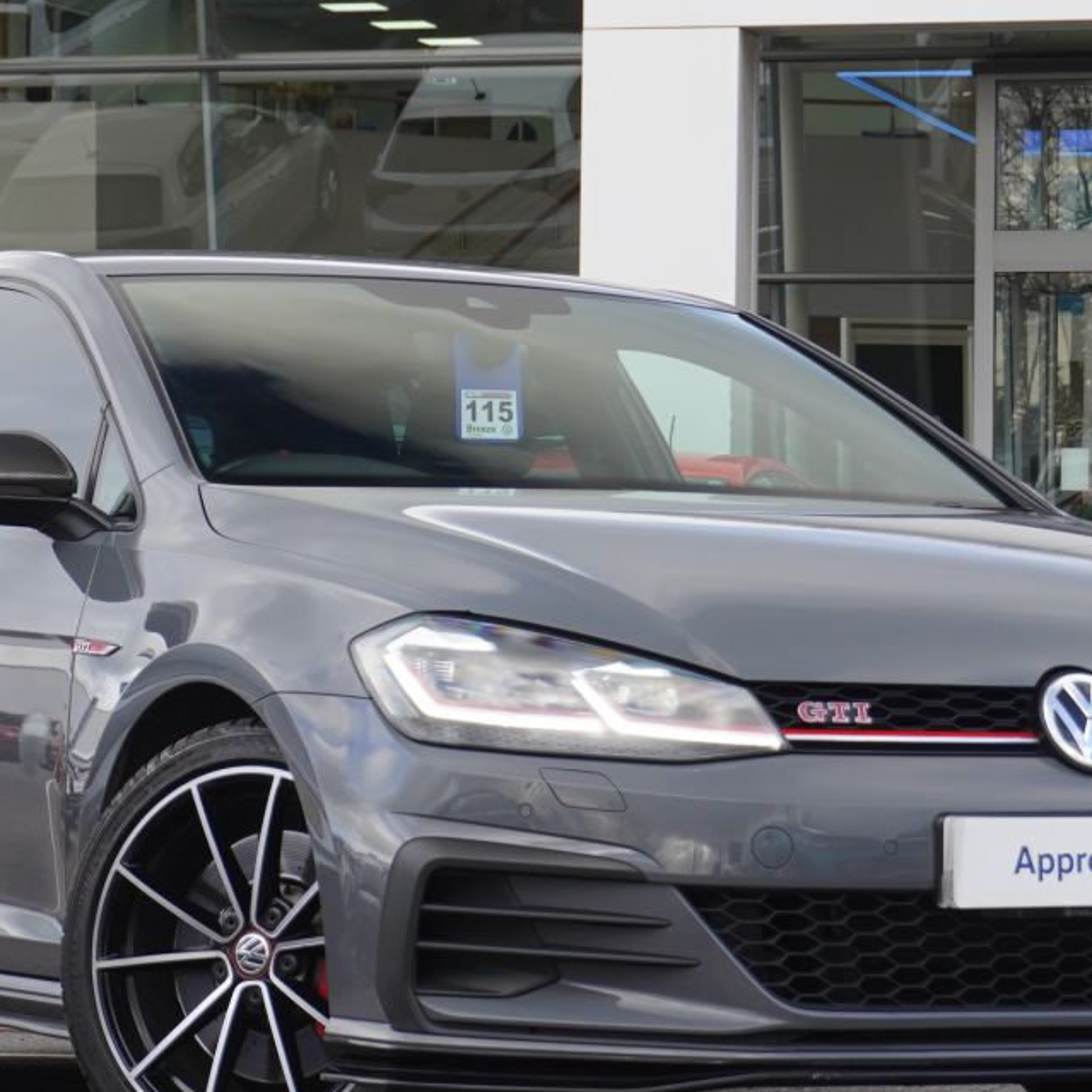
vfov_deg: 12.7
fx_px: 4892
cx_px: 502
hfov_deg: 12.7
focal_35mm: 137
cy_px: 584
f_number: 5.6
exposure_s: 1/160
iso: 250
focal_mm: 43
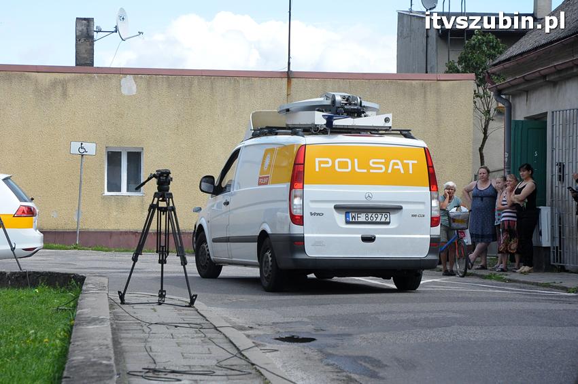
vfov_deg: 13.0
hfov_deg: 19.5
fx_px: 1684
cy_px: 192
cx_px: 289
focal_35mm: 105
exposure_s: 1/1000
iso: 800
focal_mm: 70
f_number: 8
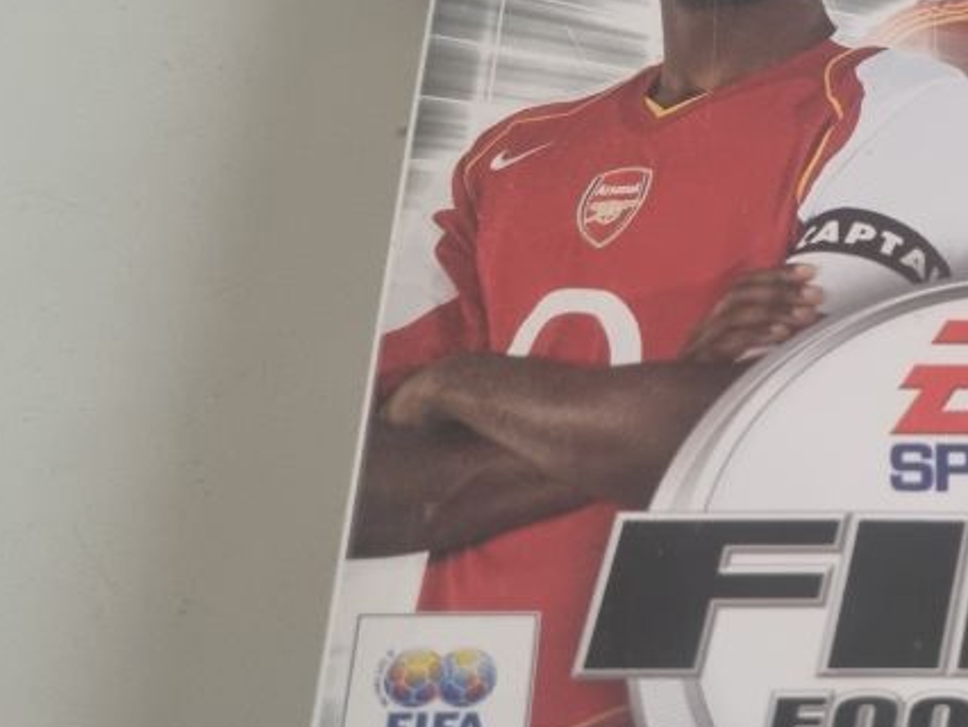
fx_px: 1707
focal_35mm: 61
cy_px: 393
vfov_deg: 24.0
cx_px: 977
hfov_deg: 29.5
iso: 640
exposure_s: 1/33
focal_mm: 5.4
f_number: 1.8
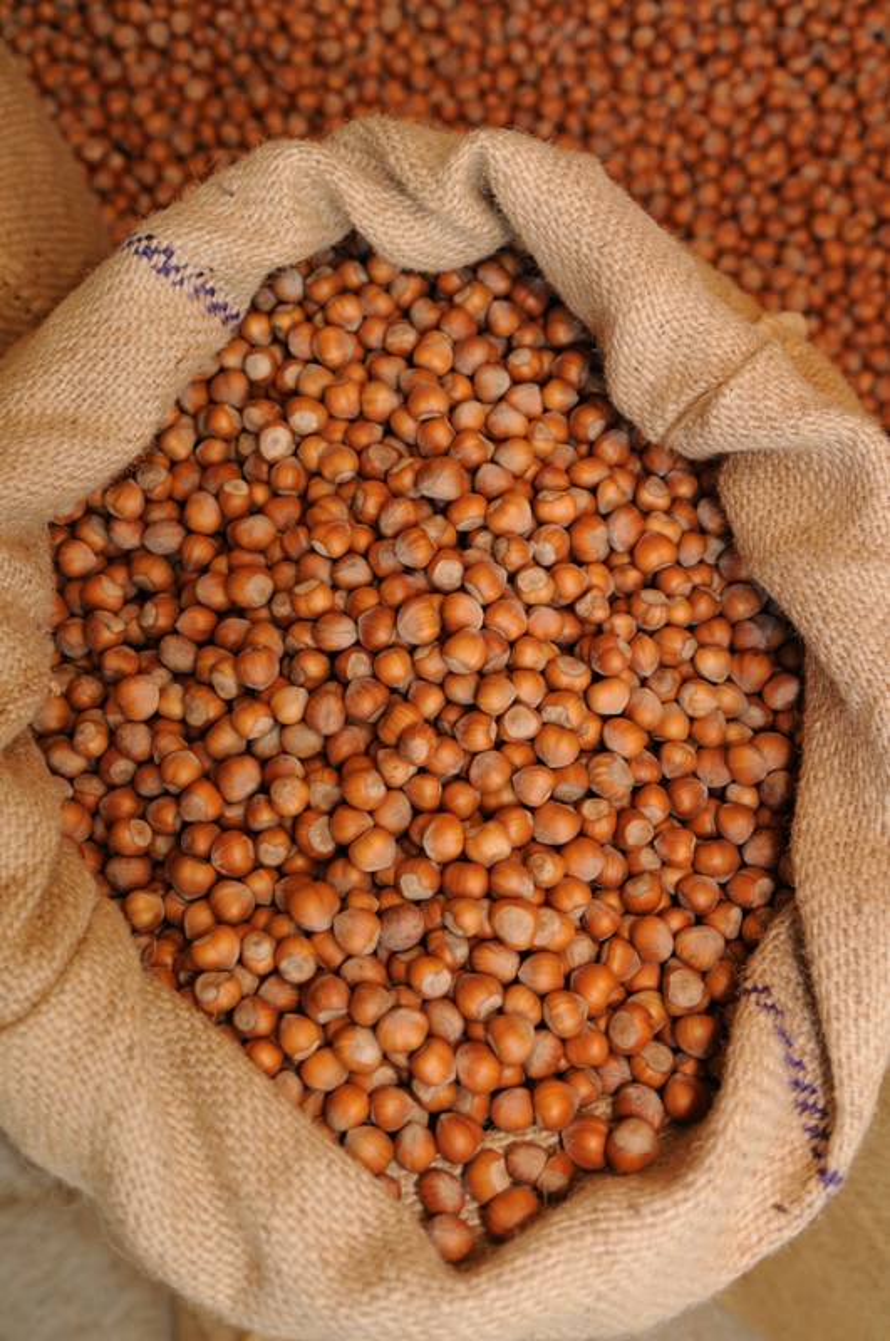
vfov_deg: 49.6
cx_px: 445
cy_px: 670
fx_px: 1451
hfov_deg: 34.1
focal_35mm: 39
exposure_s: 1/200
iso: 200
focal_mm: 26
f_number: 2.8
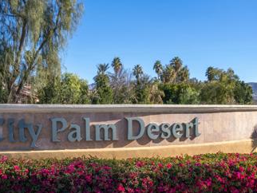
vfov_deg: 34.4
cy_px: 106
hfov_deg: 44.5
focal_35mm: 42
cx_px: 99
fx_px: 312
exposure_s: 1/1250
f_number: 2.8
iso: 100
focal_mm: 8.38
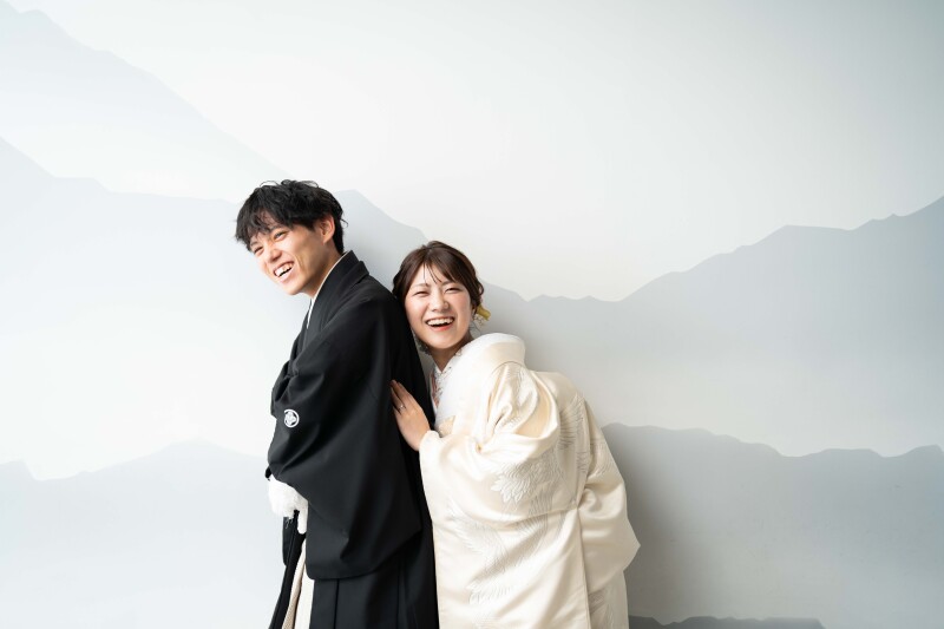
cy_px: 314
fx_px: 1311
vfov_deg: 27.0
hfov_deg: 39.6
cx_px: 472
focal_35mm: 50
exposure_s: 1/125
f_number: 2
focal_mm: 50
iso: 200
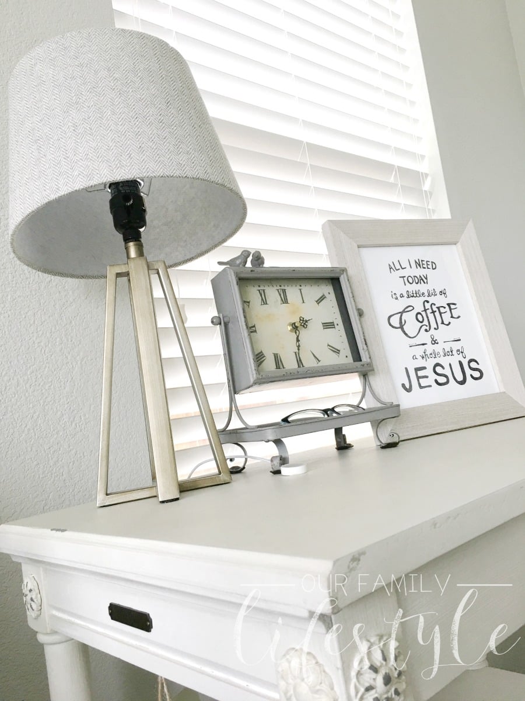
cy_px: 350
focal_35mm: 29
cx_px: 262
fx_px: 586
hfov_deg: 48.2
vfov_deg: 61.7
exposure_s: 1/30
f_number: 2.2
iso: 25
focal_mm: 4.15
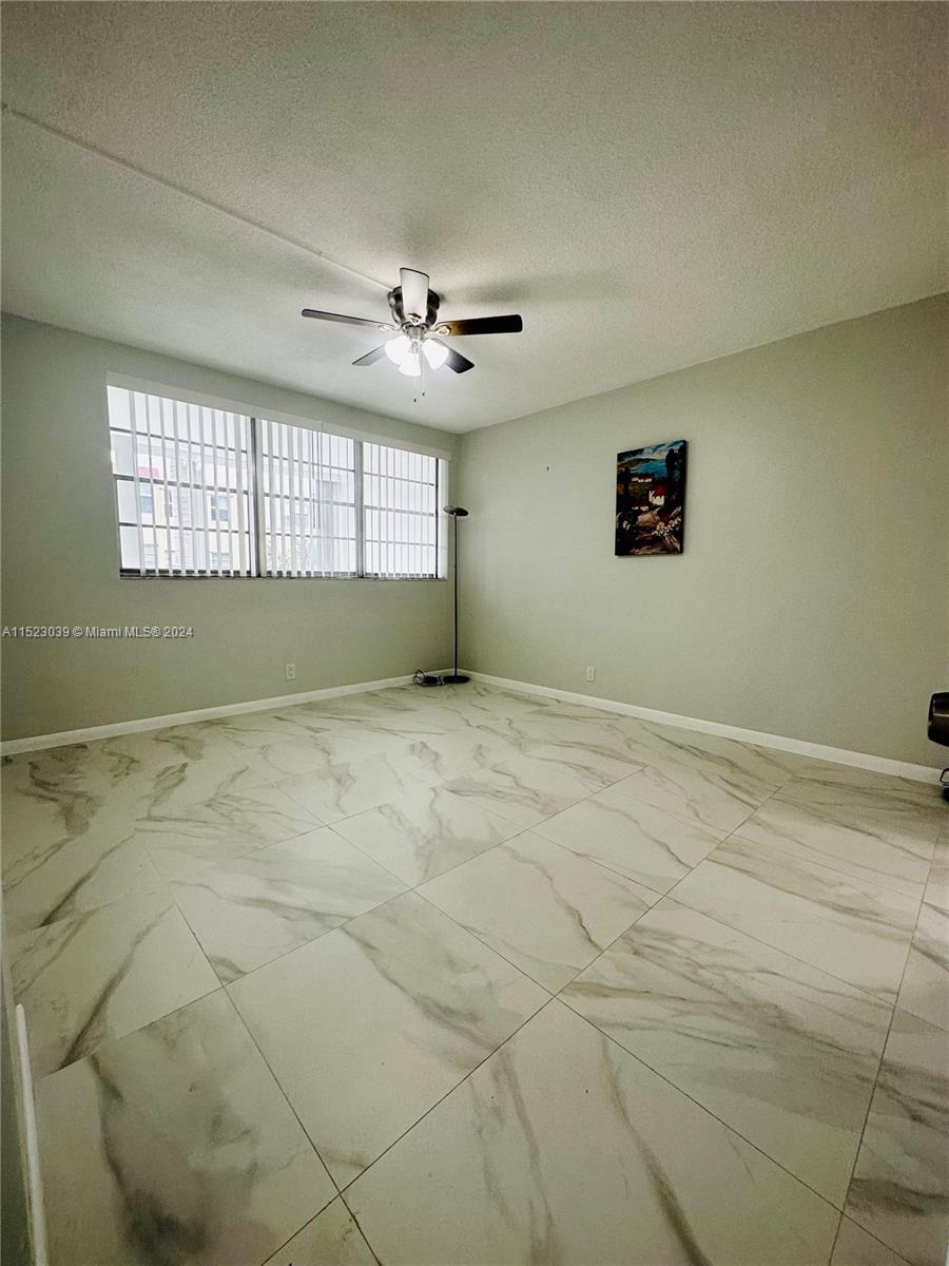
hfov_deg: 85.7
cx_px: 474
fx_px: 512
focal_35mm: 14
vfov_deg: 102.1
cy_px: 633
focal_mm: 2.22
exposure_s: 1/120
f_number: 2.2
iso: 100
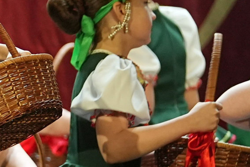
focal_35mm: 1043
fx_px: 7246
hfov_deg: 2.0
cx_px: -228
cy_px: 183
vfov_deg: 1.3
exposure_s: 1/400
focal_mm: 155
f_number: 2.8
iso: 2000
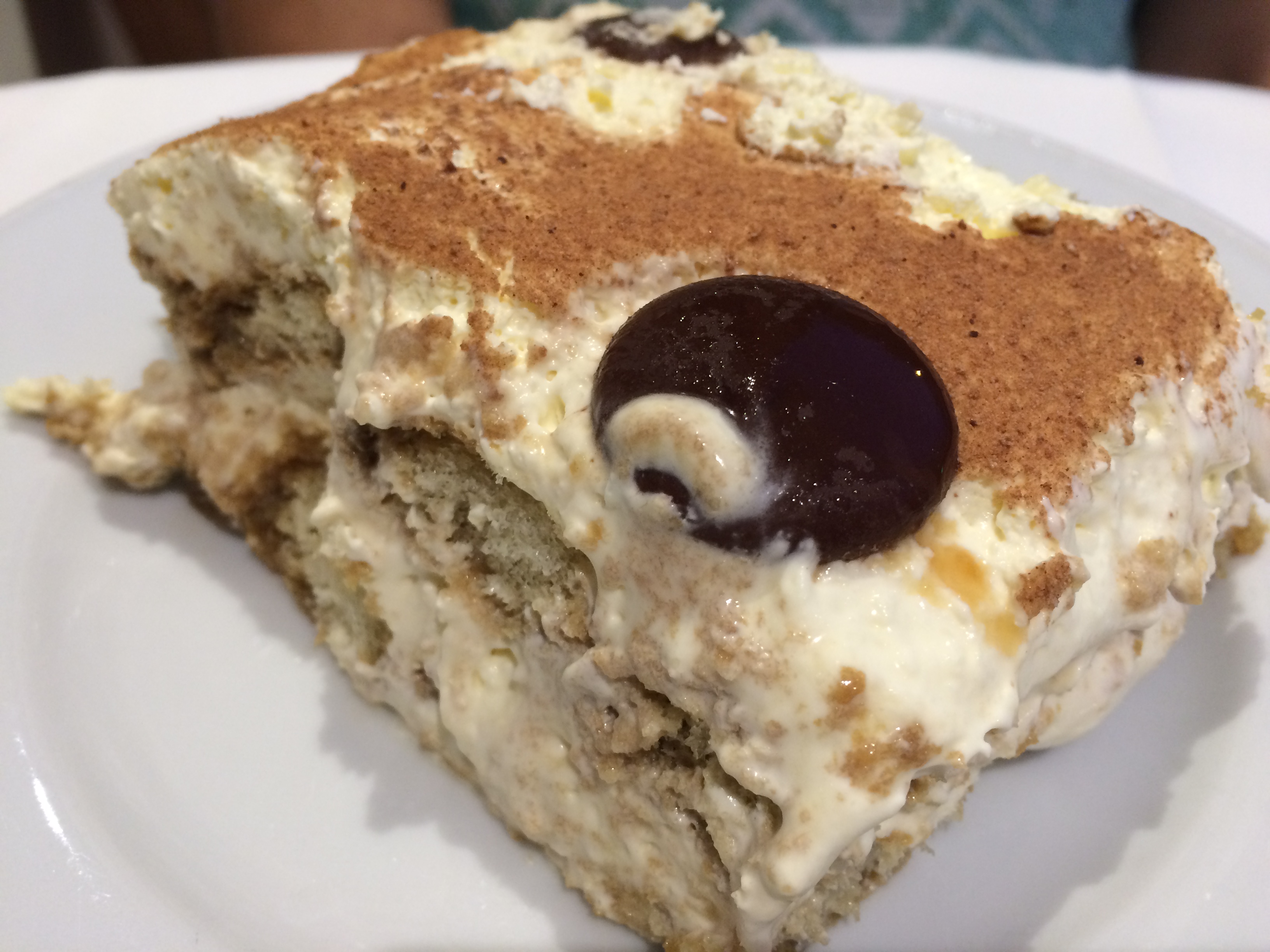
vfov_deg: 48.2
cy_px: 476
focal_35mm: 29
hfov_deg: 61.7
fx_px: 1064
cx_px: 635
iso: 125
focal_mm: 4.15
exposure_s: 1/30
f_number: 2.2
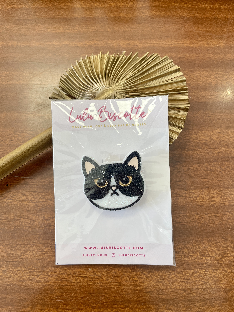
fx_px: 234
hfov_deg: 53.1
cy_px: 156
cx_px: 117
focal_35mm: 26
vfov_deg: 67.3
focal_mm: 4.2
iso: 40
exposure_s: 1/100
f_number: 1.6
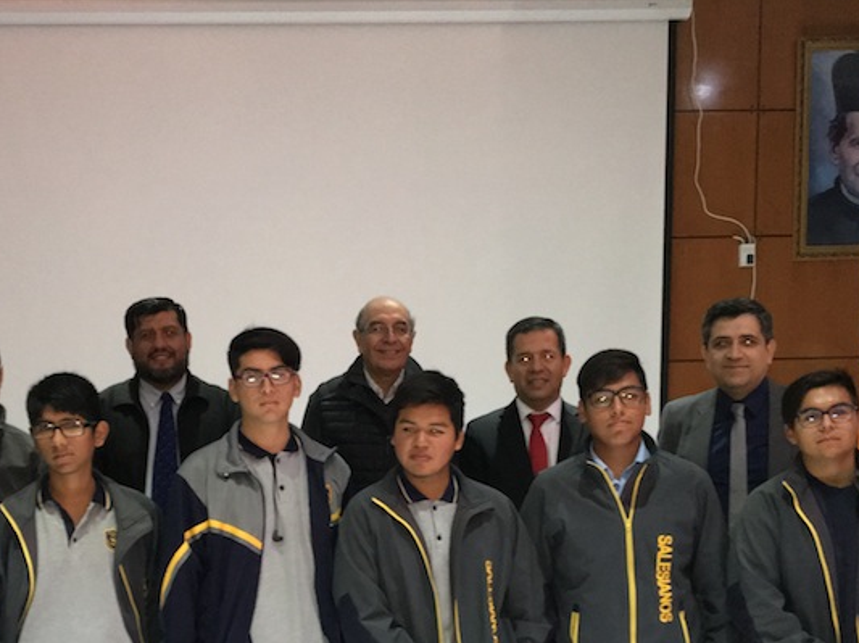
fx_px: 1215
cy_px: 542
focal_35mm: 49
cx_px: 338
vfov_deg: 28.8
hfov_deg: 38.8
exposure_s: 1/17
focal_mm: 4.15
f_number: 2.2
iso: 250
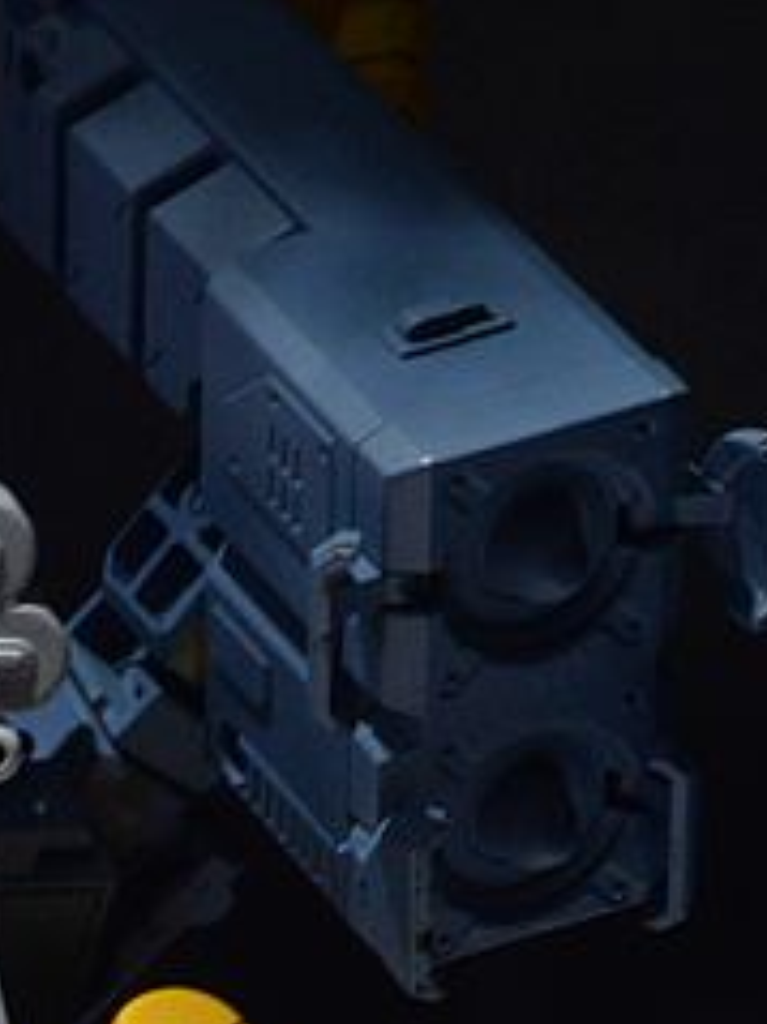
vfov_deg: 8.1
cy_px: 1534
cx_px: -373
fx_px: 7126
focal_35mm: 241
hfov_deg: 6.1
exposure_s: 1/100
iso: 2000
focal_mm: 50
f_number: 6.3
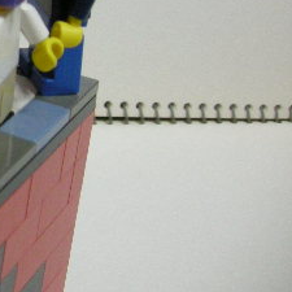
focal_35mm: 88
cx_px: -121
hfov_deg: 18.0
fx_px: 840
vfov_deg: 19.3
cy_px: 13
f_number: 2.8
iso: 400
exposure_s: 1/46
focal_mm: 5.7
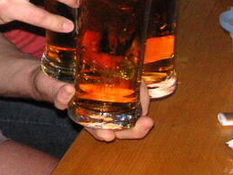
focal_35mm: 114
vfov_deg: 12.5
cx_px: 37
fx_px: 767
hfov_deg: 17.1
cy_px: -66
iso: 160
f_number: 2.8
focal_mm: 6.1
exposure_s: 1/45
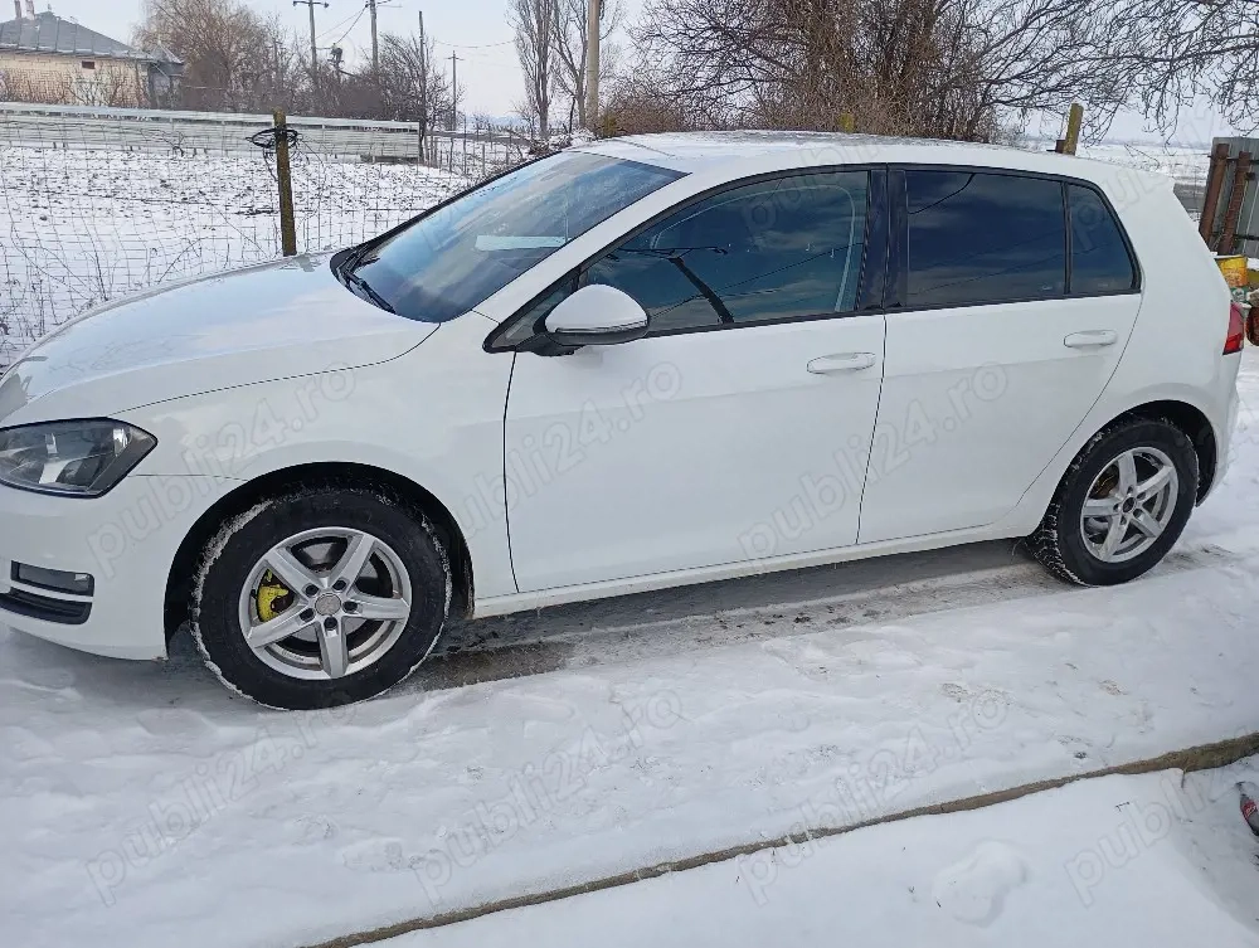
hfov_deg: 63.4
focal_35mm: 28
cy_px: 474
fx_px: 1020
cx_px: 630
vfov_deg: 49.9
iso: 101
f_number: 1.8
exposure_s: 1/435
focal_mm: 4.27
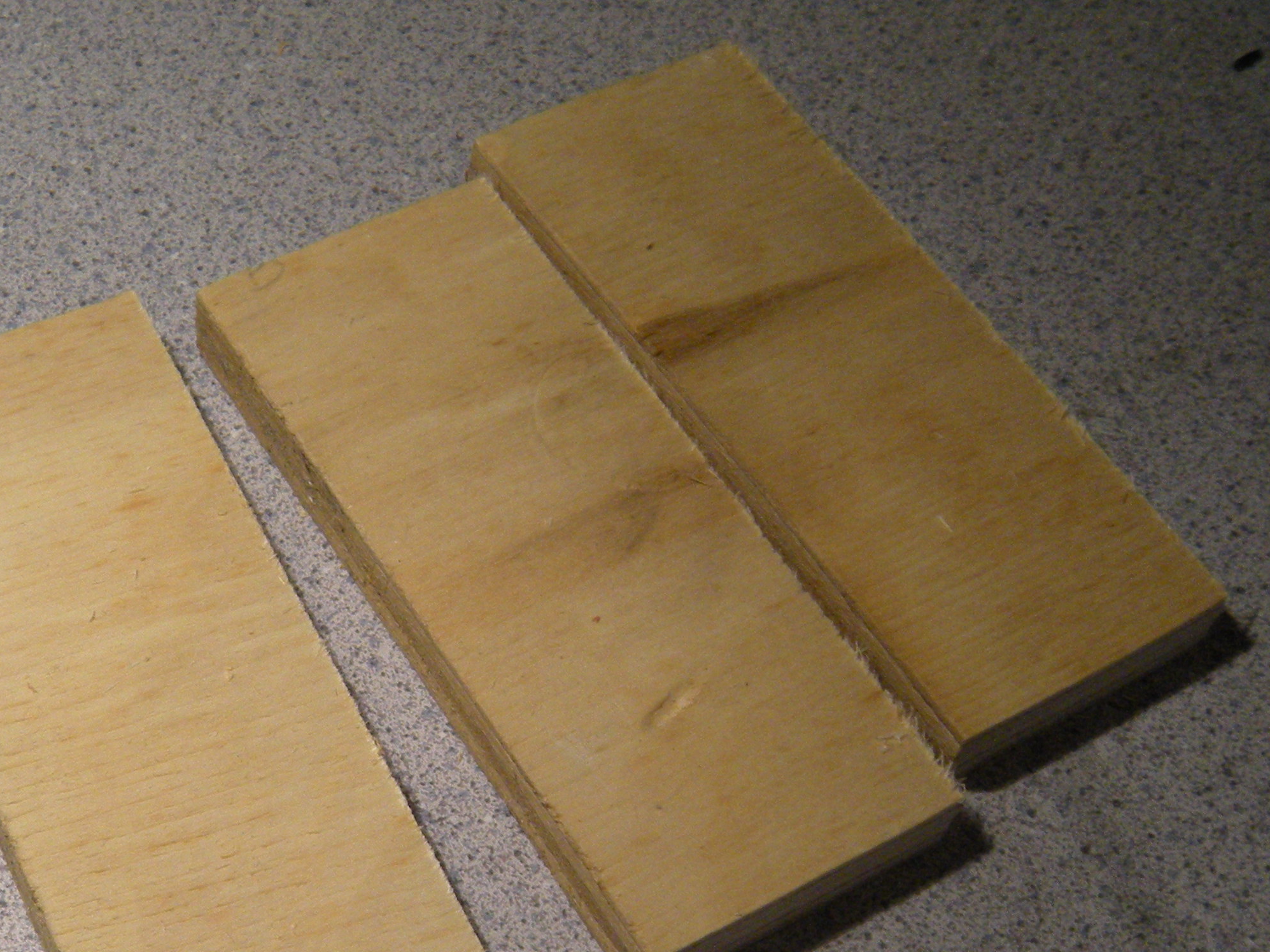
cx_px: 292
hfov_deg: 29.7
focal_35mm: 64
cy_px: 748
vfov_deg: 22.6
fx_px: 2348
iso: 197
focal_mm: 5.9
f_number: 3.8
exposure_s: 1/56.4
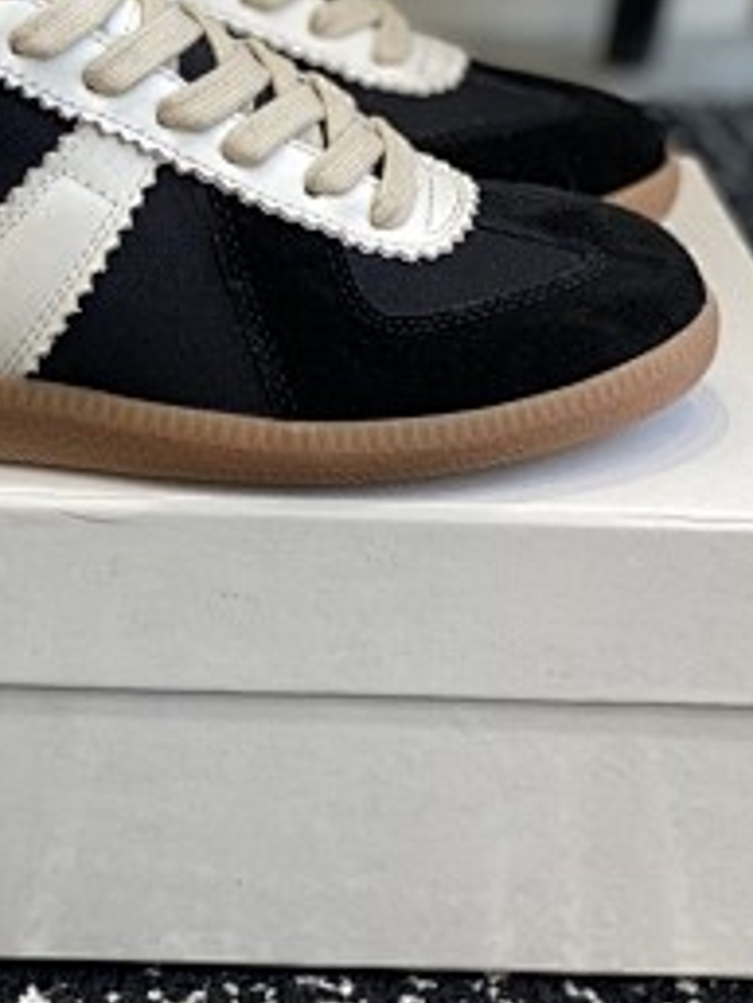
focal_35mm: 101
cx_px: 99
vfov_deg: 19.2
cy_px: 164
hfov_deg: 14.5
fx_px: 2927
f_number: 2
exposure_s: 1/122
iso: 64
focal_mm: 6
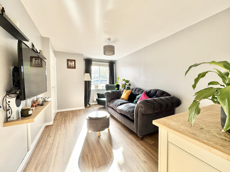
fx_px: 93
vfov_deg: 85.7
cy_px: 86
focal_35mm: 14
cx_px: 115
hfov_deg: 102.1
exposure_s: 1/99
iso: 100
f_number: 2.2
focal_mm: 2.22
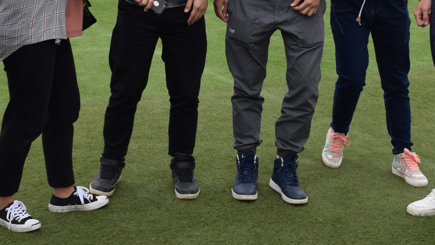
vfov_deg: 15.1
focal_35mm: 79
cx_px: 239
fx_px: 913
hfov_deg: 26.8
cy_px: 23
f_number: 8
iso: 200
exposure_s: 1/250
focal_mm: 23
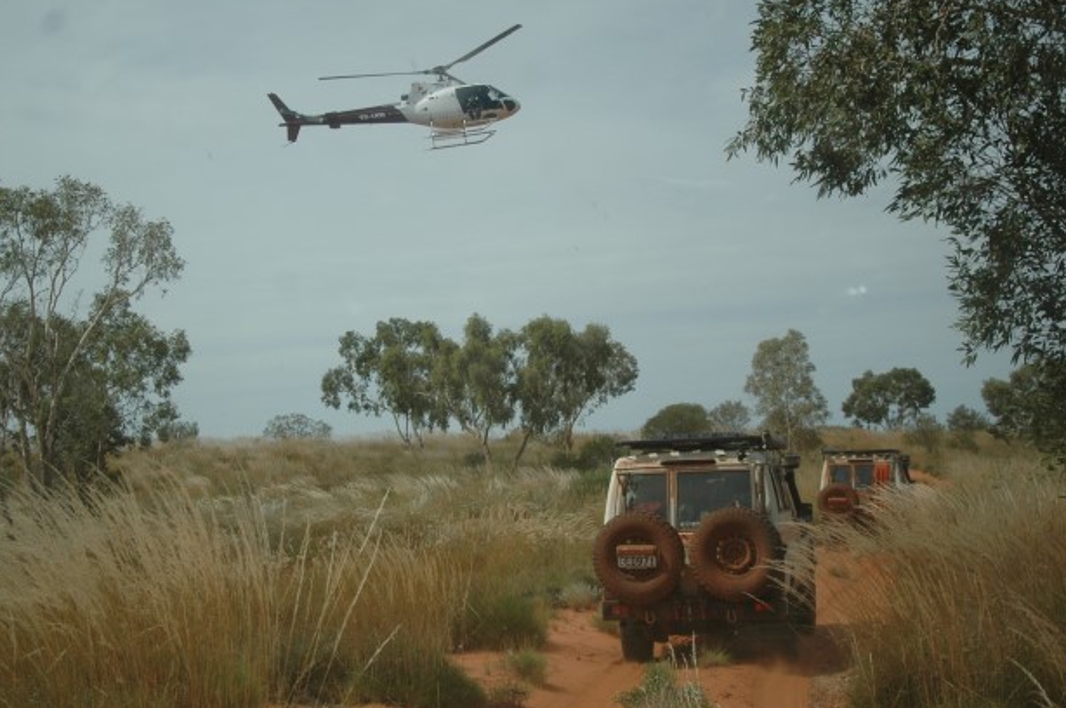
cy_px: 370
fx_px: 1568
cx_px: 470
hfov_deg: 37.5
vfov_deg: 25.5
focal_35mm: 53
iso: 200
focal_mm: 30
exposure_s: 1/2500
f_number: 4.2
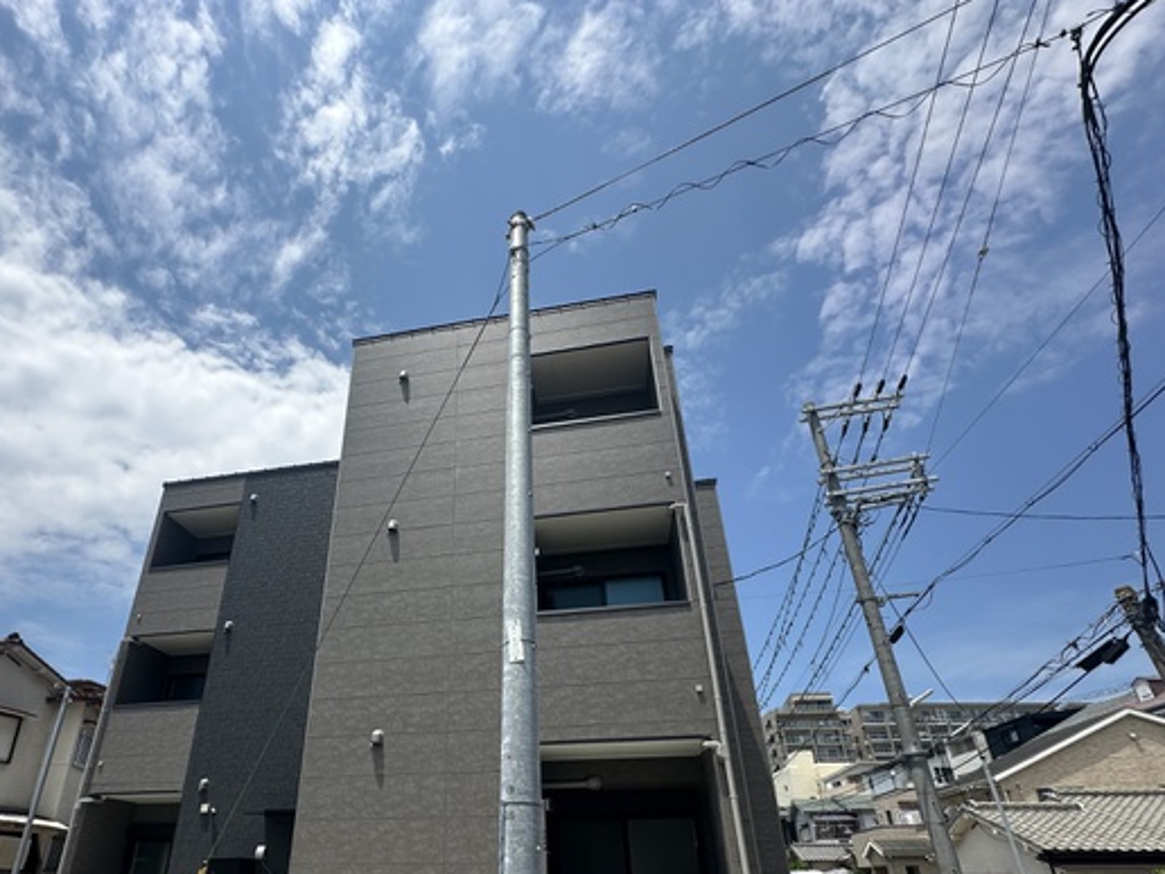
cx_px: 485
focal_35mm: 19
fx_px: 639
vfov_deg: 66.8
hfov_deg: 83.9
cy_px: 584
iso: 50
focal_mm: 2.22
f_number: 2.2
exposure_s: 1/1689
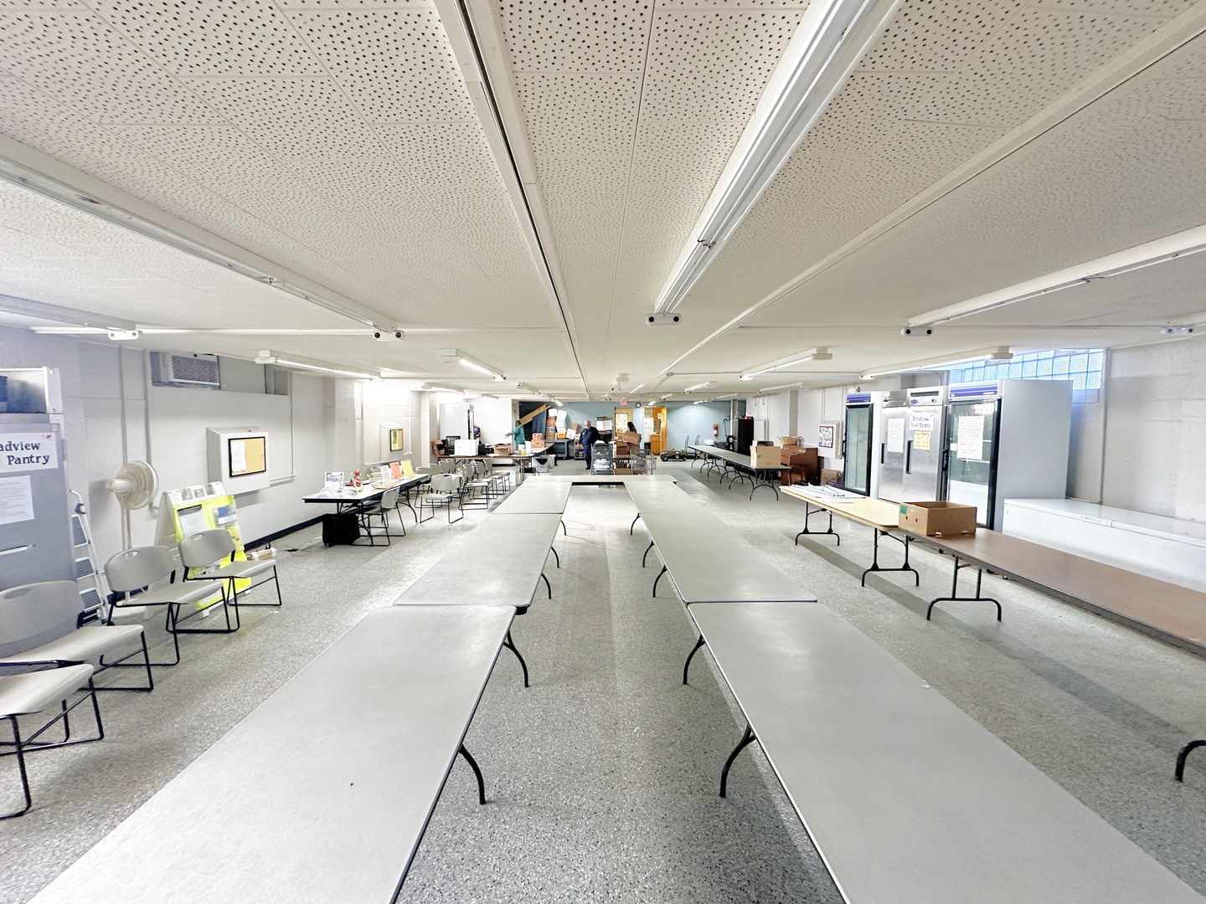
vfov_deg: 85.7
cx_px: 603
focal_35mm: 14
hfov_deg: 102.1
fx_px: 488
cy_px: 452
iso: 320
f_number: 2.2
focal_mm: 2.22
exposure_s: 1/120
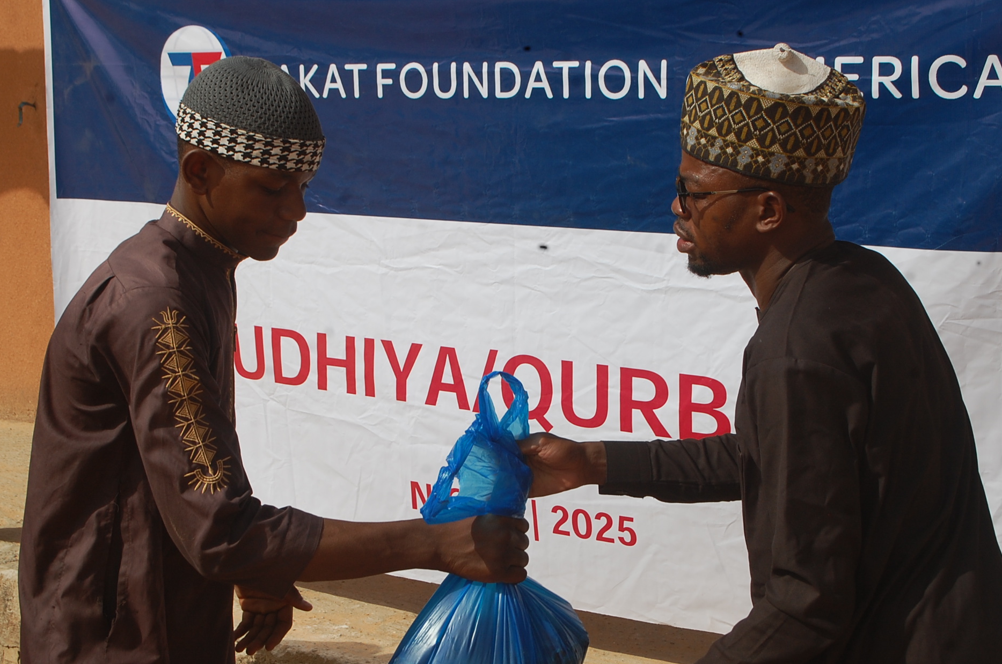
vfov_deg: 23.3
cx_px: 487
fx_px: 1612
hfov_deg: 34.5
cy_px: 313
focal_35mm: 58
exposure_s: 1/400
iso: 200
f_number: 10
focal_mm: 32
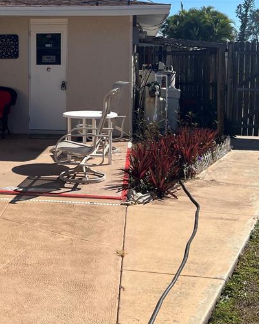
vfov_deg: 35.2
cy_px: 82
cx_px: 40
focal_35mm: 52
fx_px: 498
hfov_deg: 28.3
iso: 50
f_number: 1.5
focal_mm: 5.7
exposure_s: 1/6579
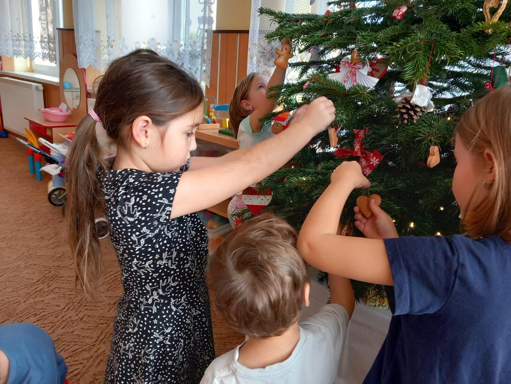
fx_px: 399
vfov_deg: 51.4
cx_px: 256
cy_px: 192
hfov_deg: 65.3
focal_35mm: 27
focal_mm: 4
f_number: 1.8
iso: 100
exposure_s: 1/50
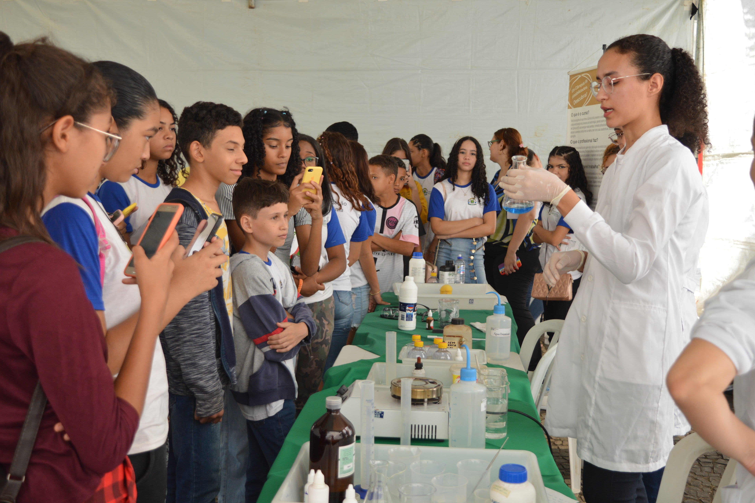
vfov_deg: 34.6
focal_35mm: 39
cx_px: 381
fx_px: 808
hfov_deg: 50.1
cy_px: 251
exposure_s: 1/160
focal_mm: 25
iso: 400
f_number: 4
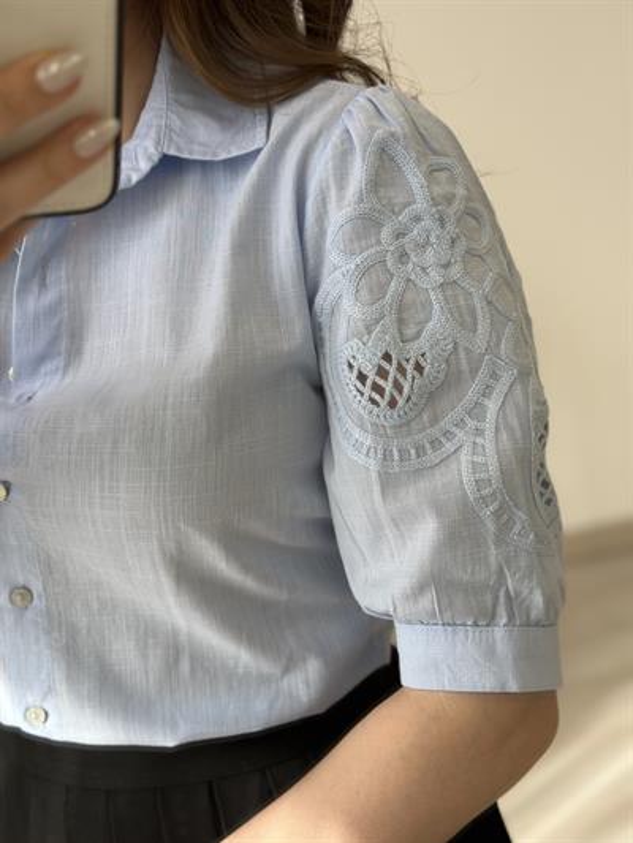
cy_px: 422
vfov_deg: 39.6
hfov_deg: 30.3
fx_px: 1170
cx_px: 316
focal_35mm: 48
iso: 80
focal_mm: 6.86
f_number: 1.78
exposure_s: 1/646
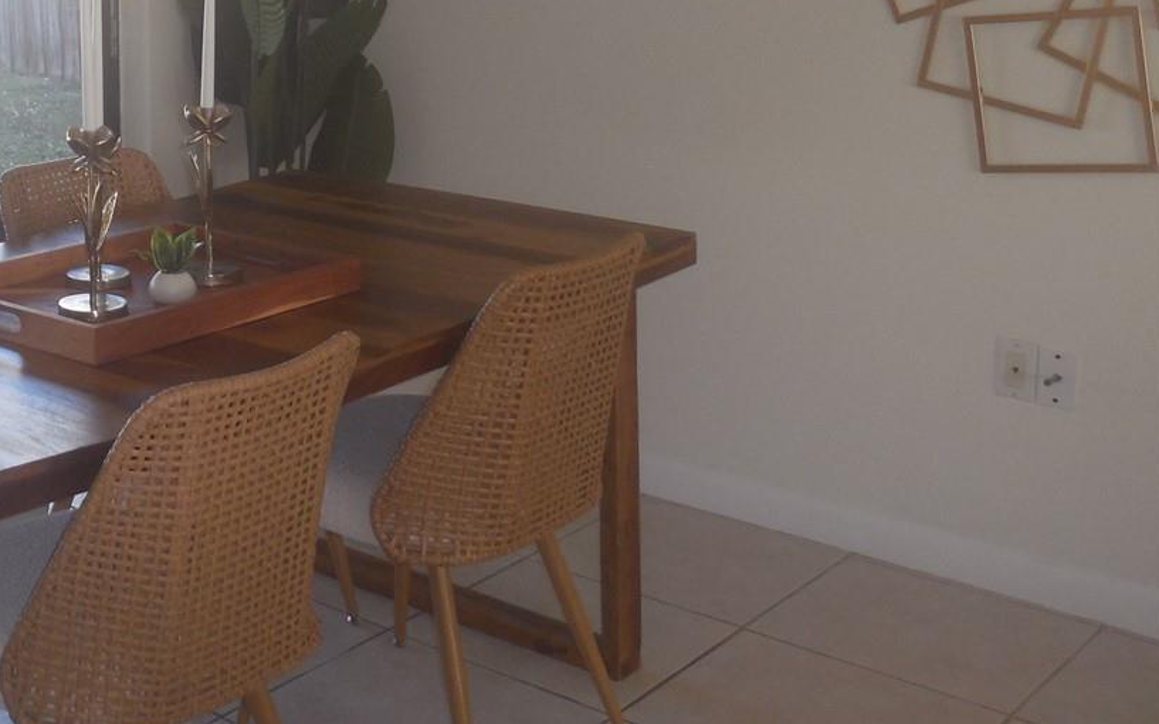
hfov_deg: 34.5
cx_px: 31
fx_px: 1705
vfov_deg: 22.9
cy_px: -24
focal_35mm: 54
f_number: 3.5
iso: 125
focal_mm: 4.6
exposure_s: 1/40
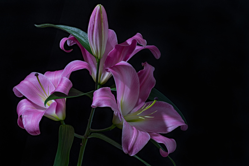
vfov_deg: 13.0
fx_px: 726
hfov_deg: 19.5
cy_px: 83
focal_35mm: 105
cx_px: 124
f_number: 14
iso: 100
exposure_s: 1/2.5
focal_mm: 105
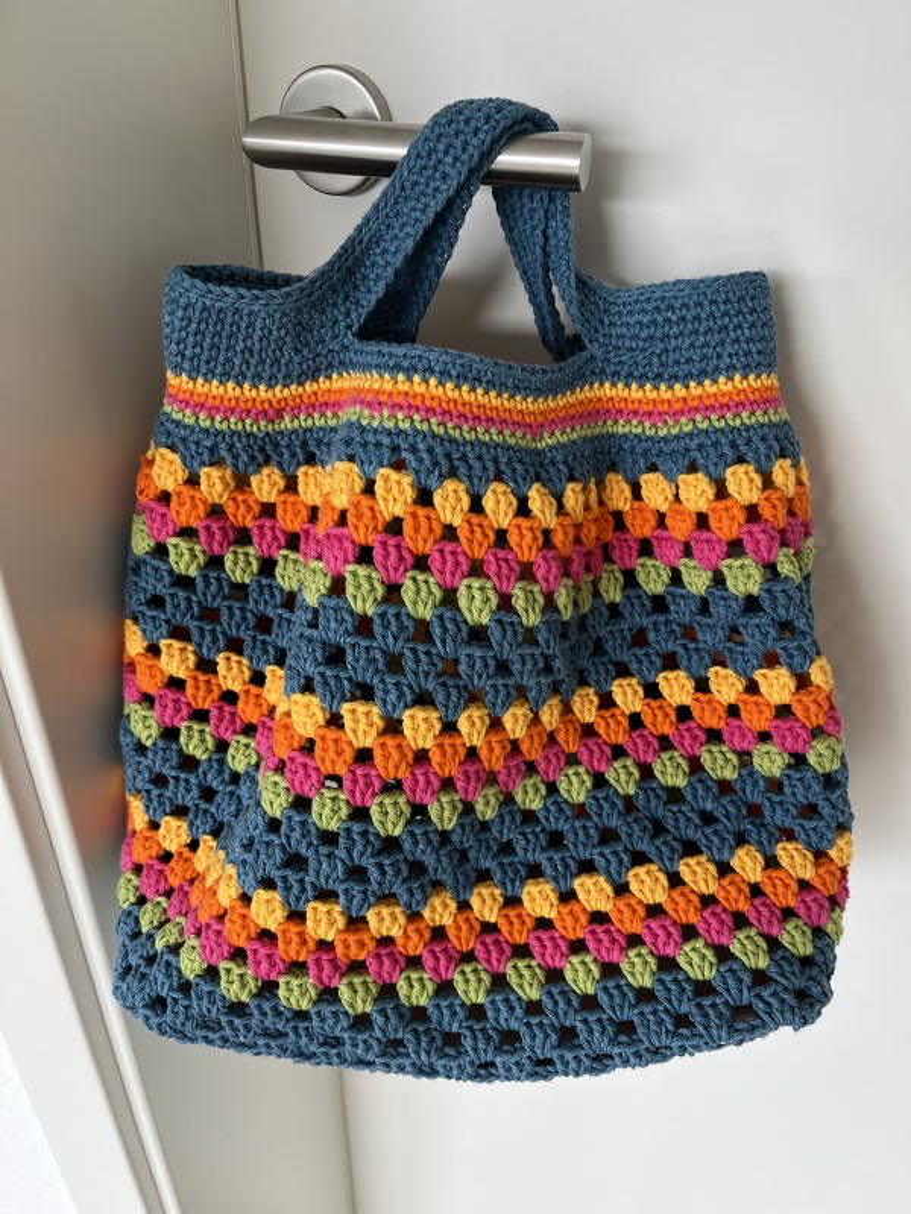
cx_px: 456
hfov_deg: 53.1
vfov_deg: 67.3
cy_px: 607
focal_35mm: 26
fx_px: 912
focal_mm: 5.1
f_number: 1.6
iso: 64
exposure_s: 1/121
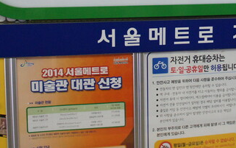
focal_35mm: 77
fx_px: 496
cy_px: -13
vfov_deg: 16.5
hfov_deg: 26.3
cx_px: 188
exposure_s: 1/160
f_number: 3.5
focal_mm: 18
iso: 1600
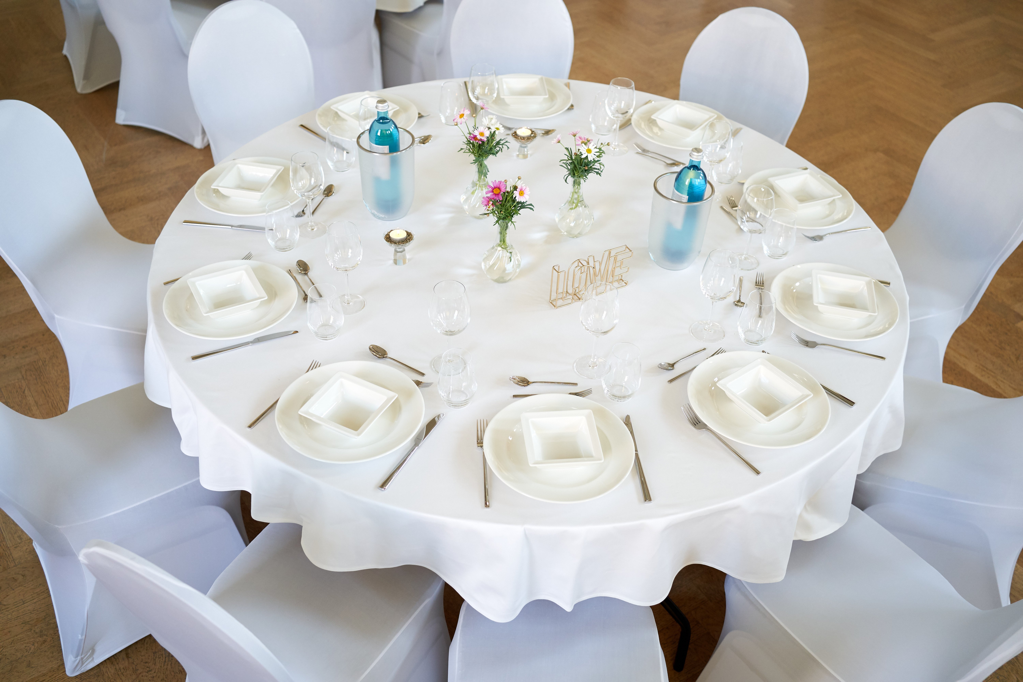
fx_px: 995
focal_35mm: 35
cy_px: 341
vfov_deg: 37.9
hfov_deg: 54.4
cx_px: 512
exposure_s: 1/200
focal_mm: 35
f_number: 3.2
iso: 1000
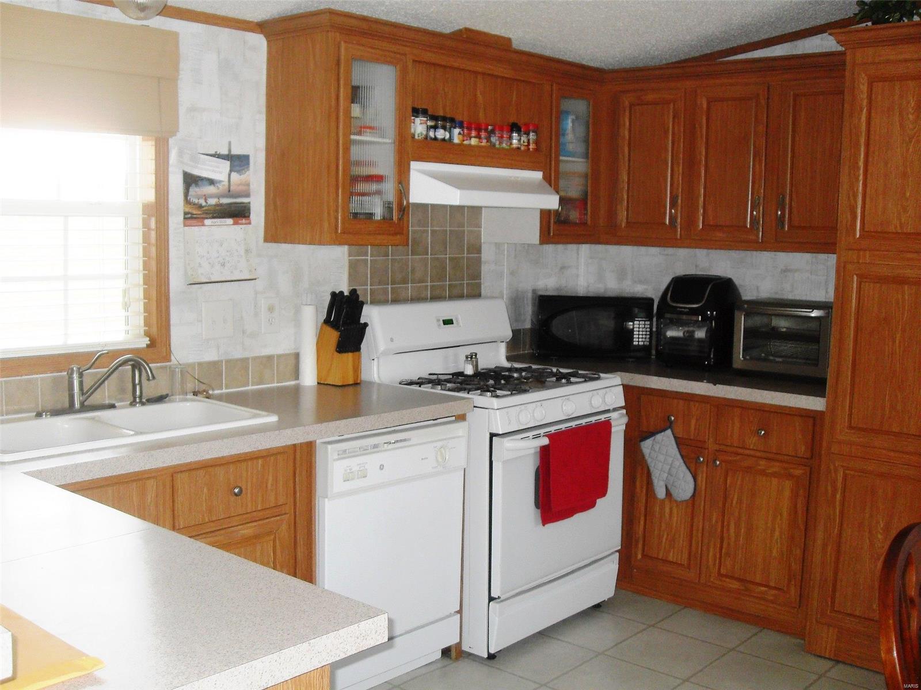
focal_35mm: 37
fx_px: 984
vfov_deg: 38.7
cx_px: 460
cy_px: 345
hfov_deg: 50.1
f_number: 2.8
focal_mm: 6.3
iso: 100
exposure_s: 1/45
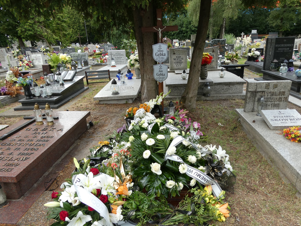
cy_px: 113
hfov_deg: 71.6
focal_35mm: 24
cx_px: 150
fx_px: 209
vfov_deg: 56.8
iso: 80
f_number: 3.3
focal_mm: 4.3
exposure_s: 1/125
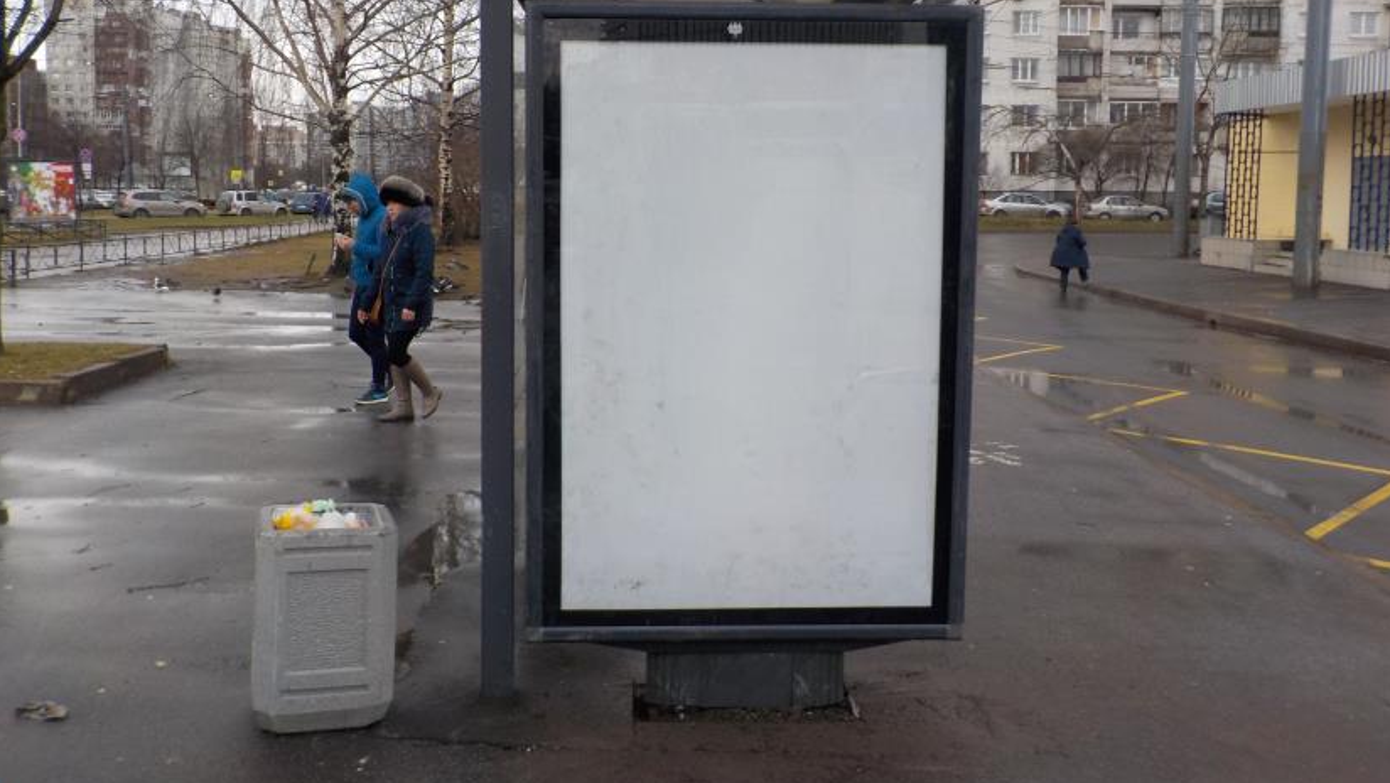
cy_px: 278
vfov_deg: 35.4
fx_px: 1217
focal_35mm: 33
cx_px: 695
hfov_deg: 59.5
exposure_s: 1/125
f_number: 3.3
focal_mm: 4.1
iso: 125
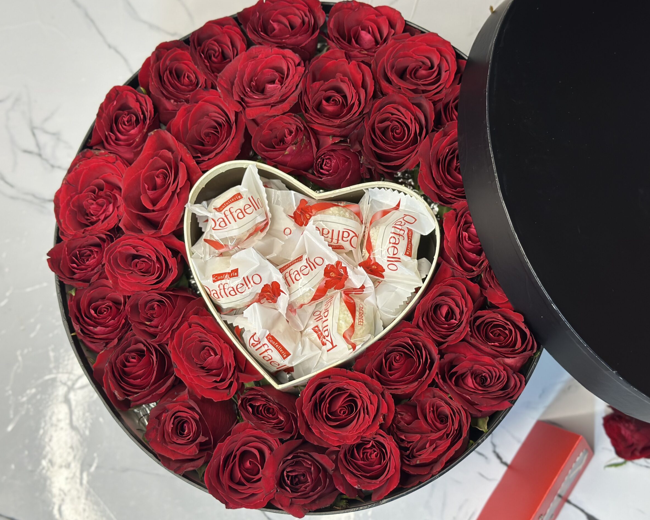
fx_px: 981
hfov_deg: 36.7
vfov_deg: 29.7
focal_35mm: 51
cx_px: 330
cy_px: 263
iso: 100
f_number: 1.78
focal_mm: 6.86
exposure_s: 1/100
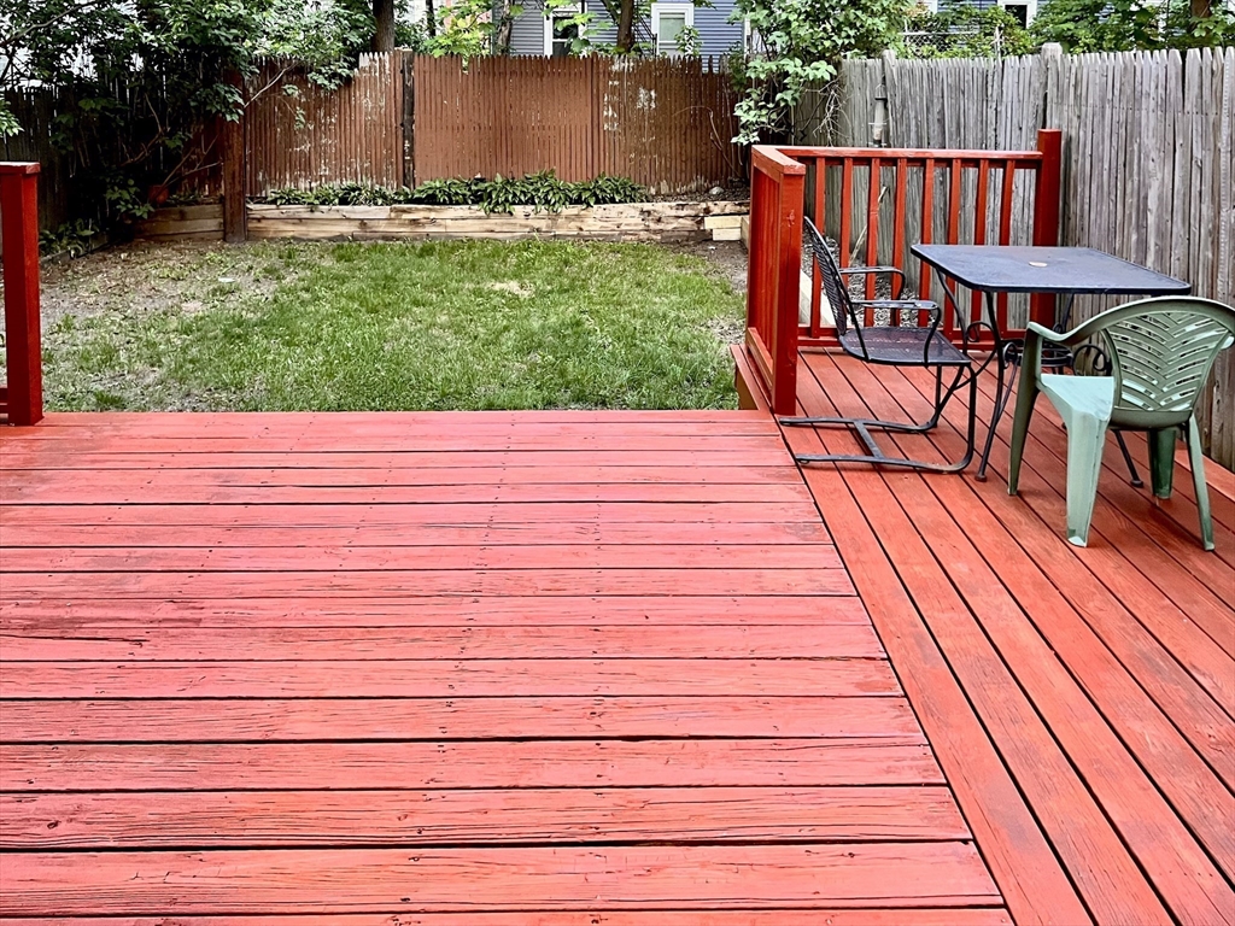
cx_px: 618
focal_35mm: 26
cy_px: 463
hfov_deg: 67.3
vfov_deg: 53.1
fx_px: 928
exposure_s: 1/48
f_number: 1.5
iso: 500
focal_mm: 5.7
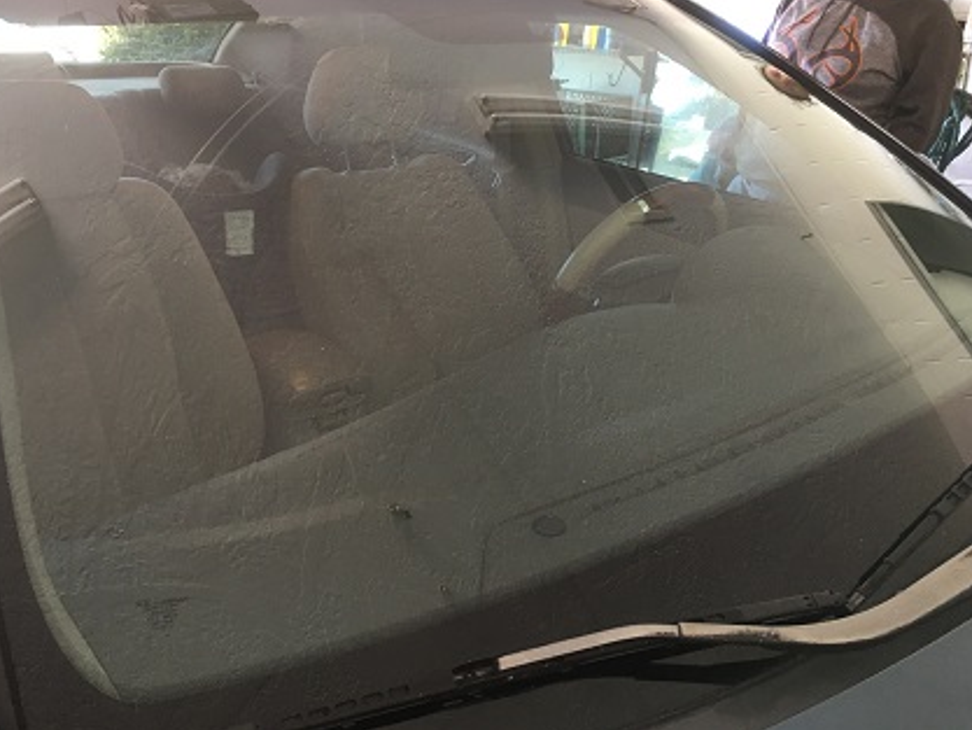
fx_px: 899
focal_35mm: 32
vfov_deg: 44.2
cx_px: 466
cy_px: 344
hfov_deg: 56.8
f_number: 2.2
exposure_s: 1/30
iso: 80
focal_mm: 4.15
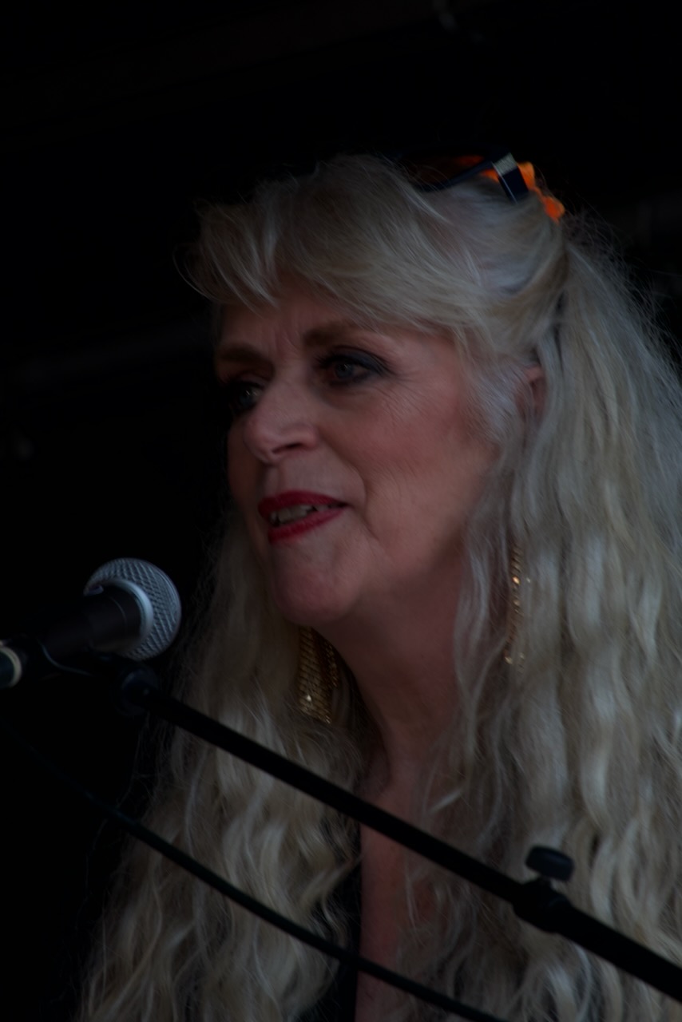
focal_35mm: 469
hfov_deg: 2.9
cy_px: 511
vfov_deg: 4.4
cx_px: 341
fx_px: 13319
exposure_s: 1/160
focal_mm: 171.89
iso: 100
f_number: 4
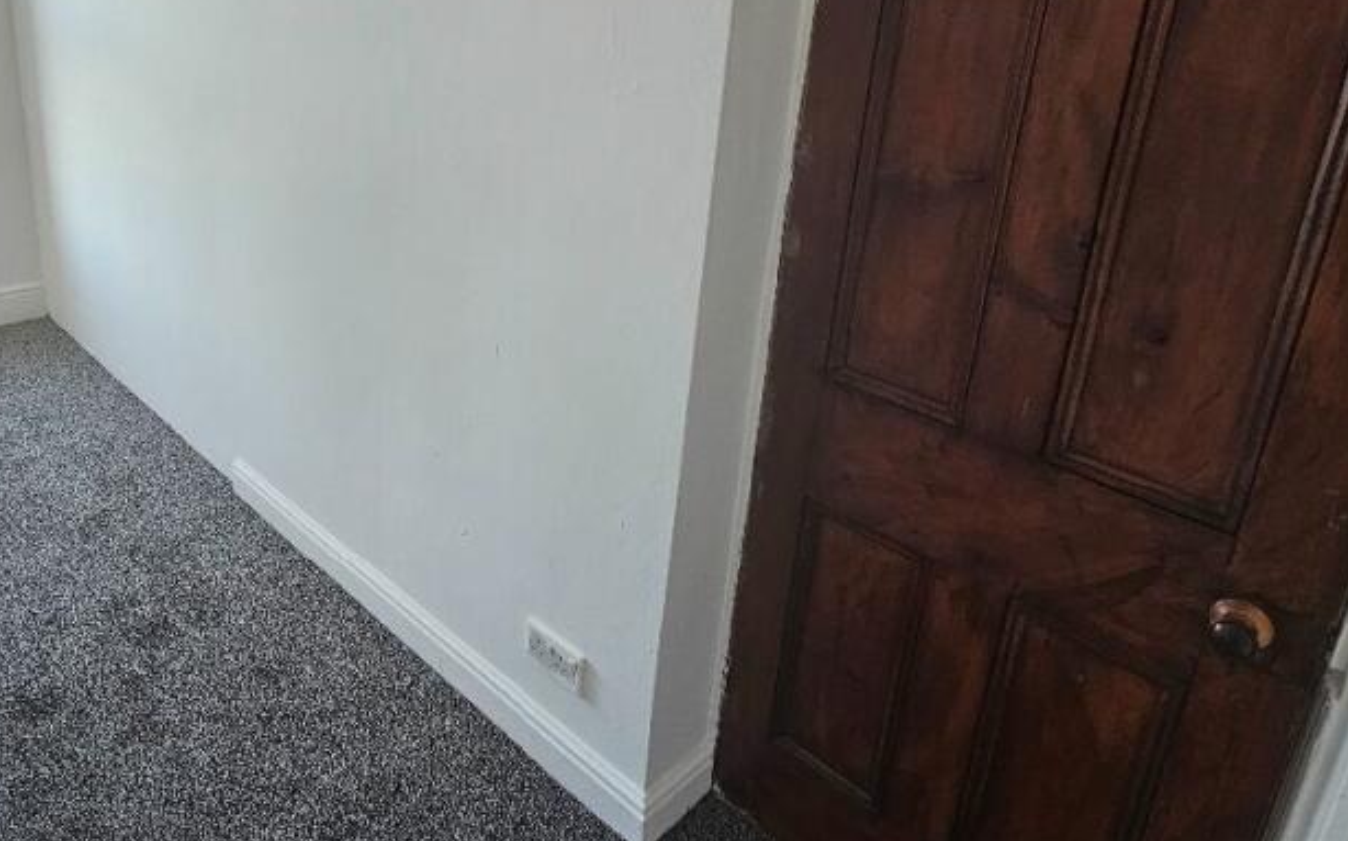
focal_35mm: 23
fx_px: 844
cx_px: 496
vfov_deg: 51.5
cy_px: 253
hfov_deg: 75.7
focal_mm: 2.2
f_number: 2.2
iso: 100
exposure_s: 1/50
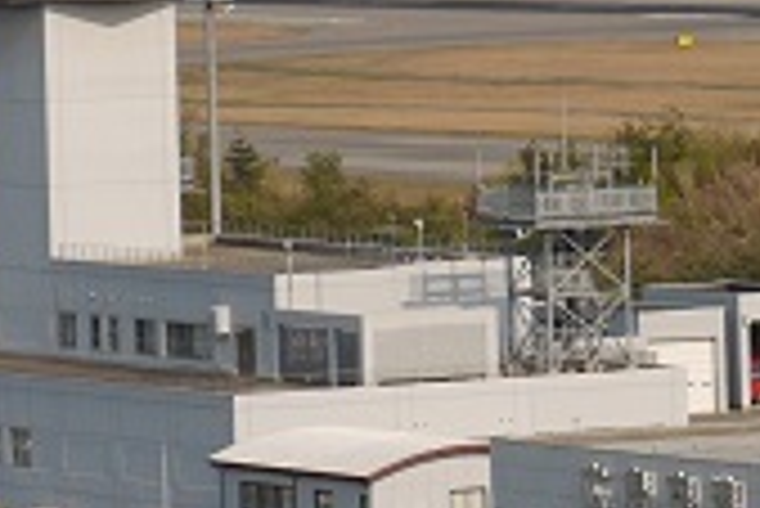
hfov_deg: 3.6
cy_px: -9
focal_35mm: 576
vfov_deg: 2.4
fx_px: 12170
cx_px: 1084
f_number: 7.1
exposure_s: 1/1300
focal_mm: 78
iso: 200
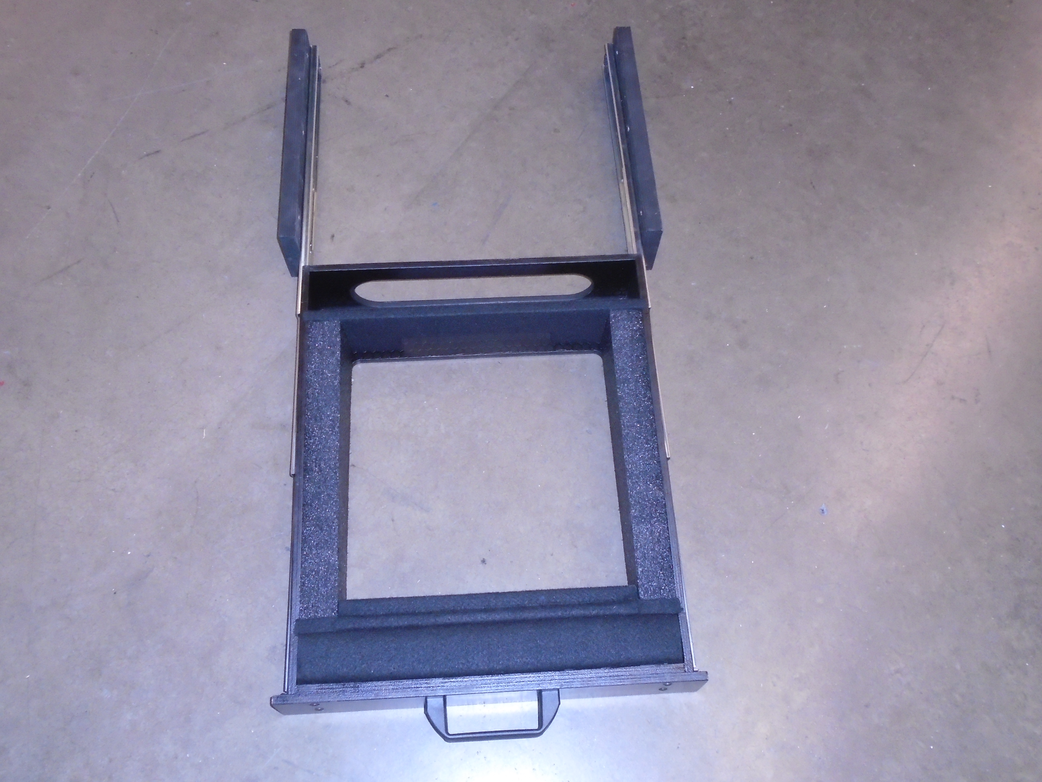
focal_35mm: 31
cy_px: 391
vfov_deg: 45.4
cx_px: 521
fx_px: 933
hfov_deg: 58.4
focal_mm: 5.5
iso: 400
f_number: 3.5
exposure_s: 1/40
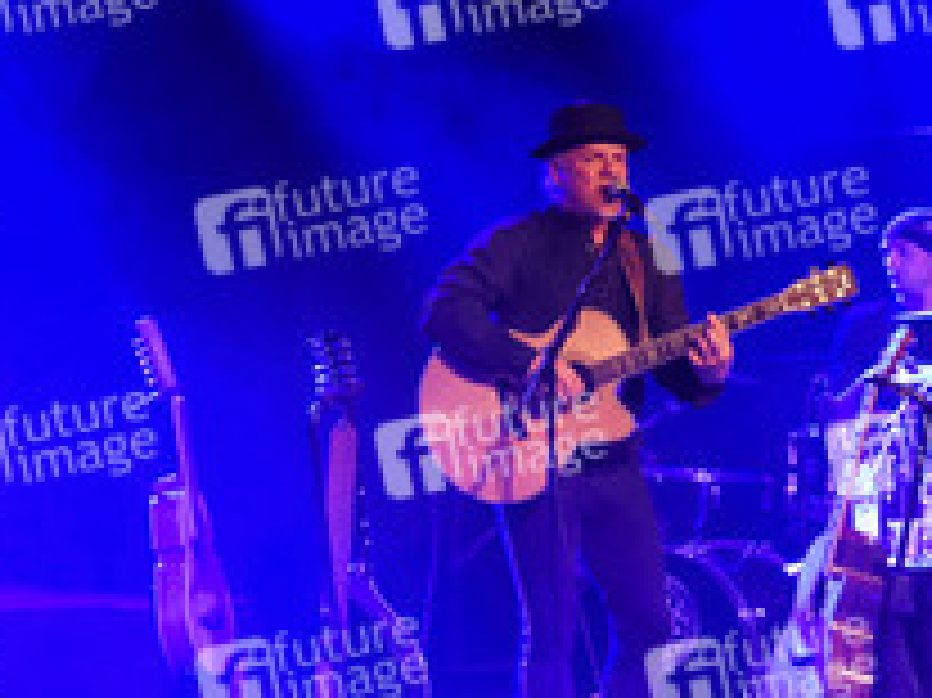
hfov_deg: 10.3
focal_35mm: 193
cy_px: 333
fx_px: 5193
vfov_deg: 7.7
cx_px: 371
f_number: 4.5
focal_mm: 92
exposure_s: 1/60
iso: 3200
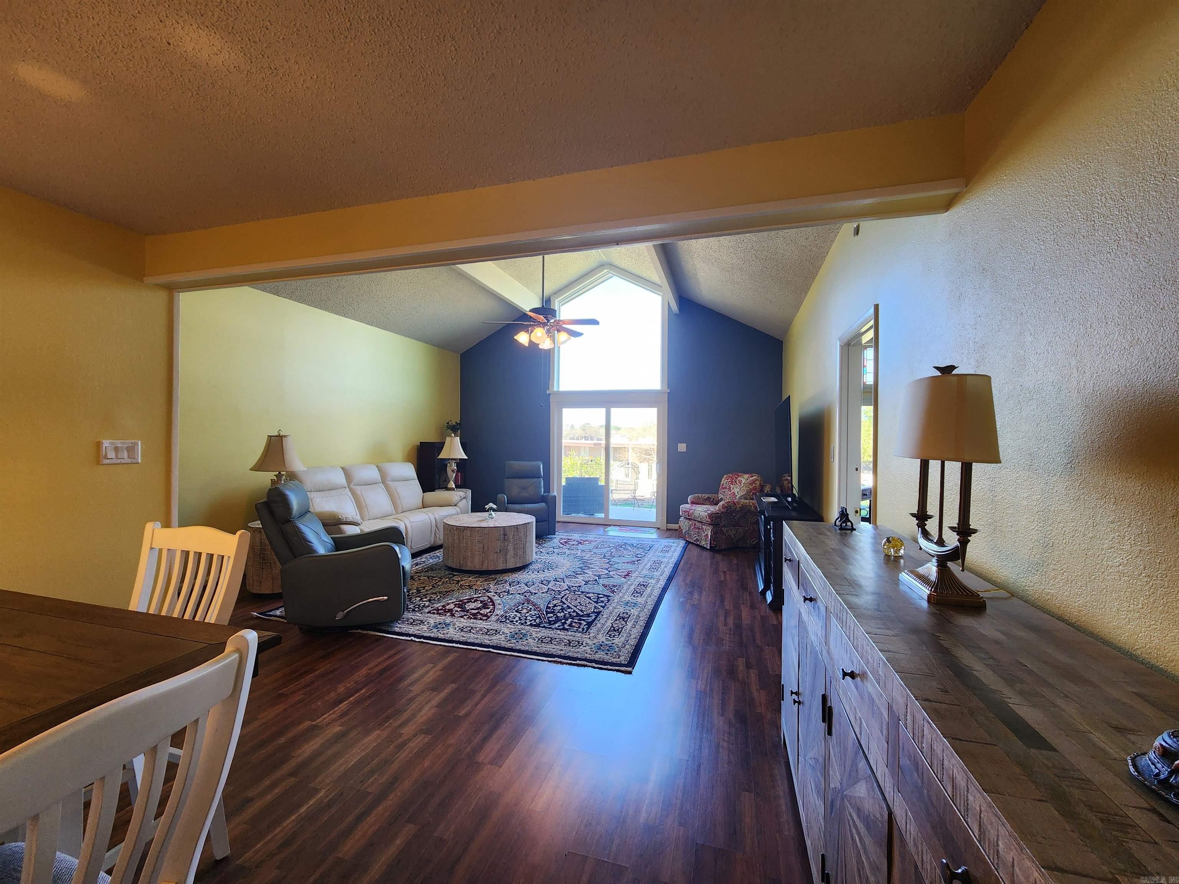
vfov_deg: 89.9
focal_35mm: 13
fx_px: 443
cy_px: 442
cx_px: 590
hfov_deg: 106.2
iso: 160
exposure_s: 1/60
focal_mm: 2.2
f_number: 2.2
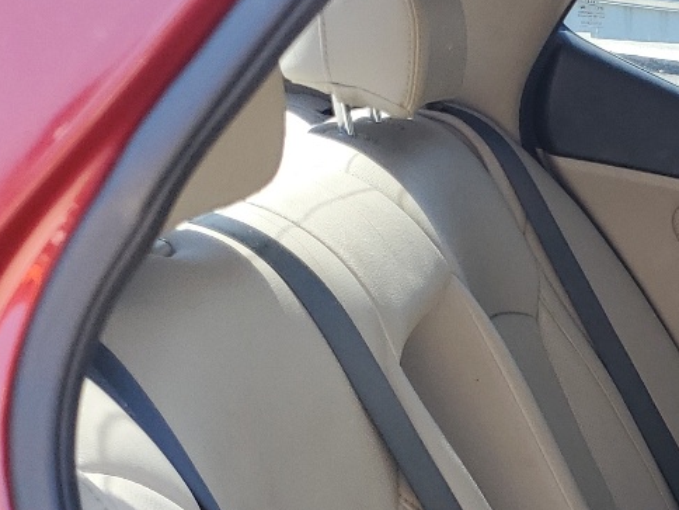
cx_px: 1020
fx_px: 1687
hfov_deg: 19.7
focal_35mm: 86
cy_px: 608
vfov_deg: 16.5
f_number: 1.5
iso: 50
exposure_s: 1/200
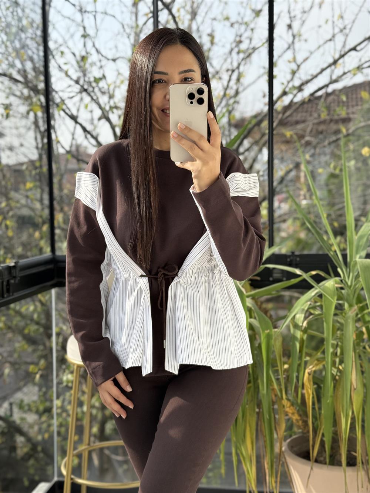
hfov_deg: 30.3
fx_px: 684
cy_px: 246
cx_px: 185
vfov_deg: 39.7
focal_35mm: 48
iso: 80
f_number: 1.78
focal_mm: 6.76
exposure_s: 1/657
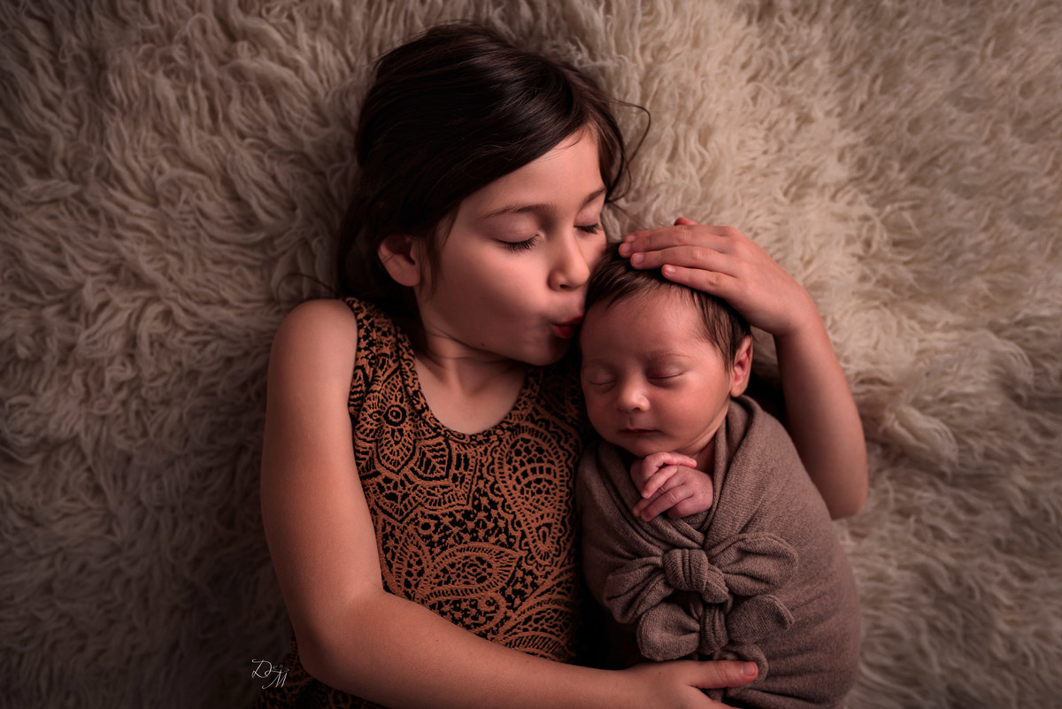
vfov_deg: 37.9
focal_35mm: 35
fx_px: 1033
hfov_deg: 54.4
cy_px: 354
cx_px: 531
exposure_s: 1/125
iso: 100
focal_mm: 35
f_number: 2.8
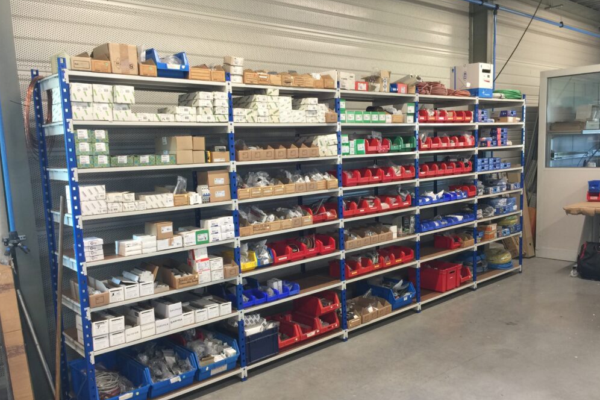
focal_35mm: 31
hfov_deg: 60.3
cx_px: 299
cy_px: 227
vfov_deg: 42.2
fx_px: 517
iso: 50
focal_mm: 4.15
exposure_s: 1/17
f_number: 2.2
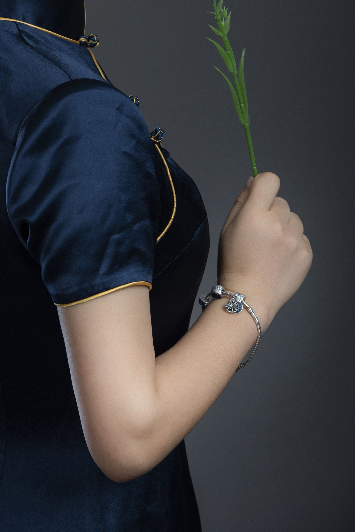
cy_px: 89
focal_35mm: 202
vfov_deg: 10.1
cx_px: 88
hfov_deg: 6.8
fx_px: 2985
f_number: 8
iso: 160
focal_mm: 120
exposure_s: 1/200
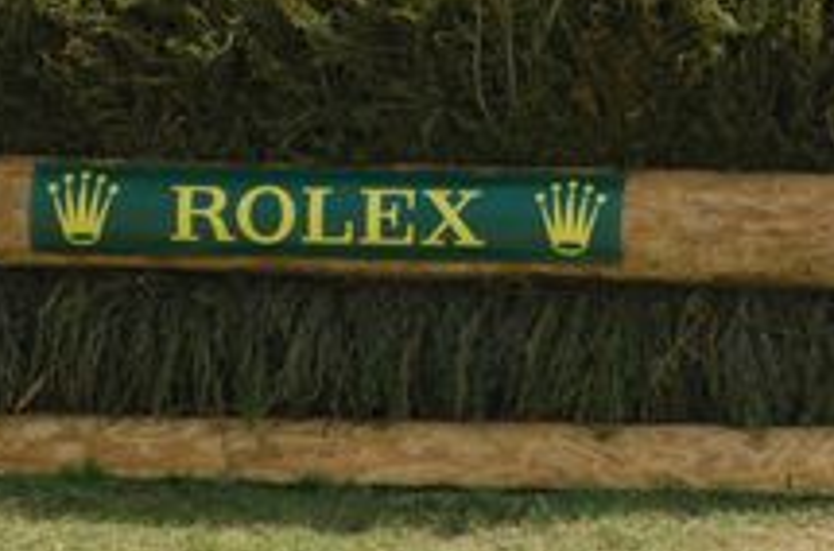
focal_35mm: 895
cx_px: 656
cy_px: -208
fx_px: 20673
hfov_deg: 2.3
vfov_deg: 1.5
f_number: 5.6
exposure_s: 1/1000
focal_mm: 200
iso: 500
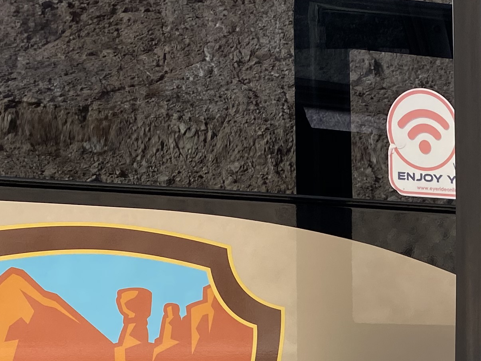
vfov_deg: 16.2
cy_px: 452
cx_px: 581
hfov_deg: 20.9
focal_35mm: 87
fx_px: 1209
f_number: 1.8
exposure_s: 1/1136
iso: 32
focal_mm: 4.25
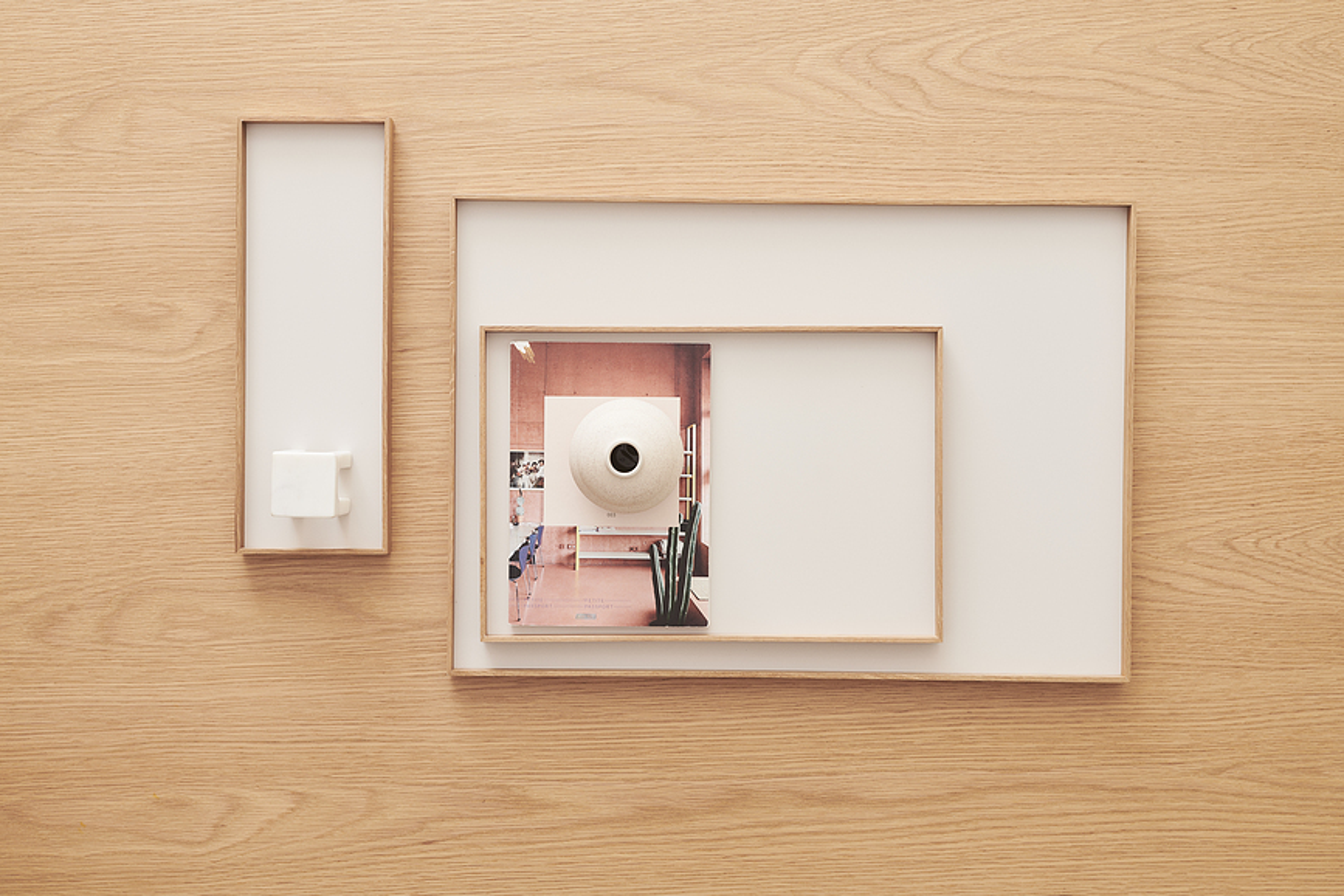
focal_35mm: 50
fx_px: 1867
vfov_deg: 27.0
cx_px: 672
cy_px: 448
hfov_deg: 39.6
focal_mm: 50
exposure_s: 1/160
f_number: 5.6
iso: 100
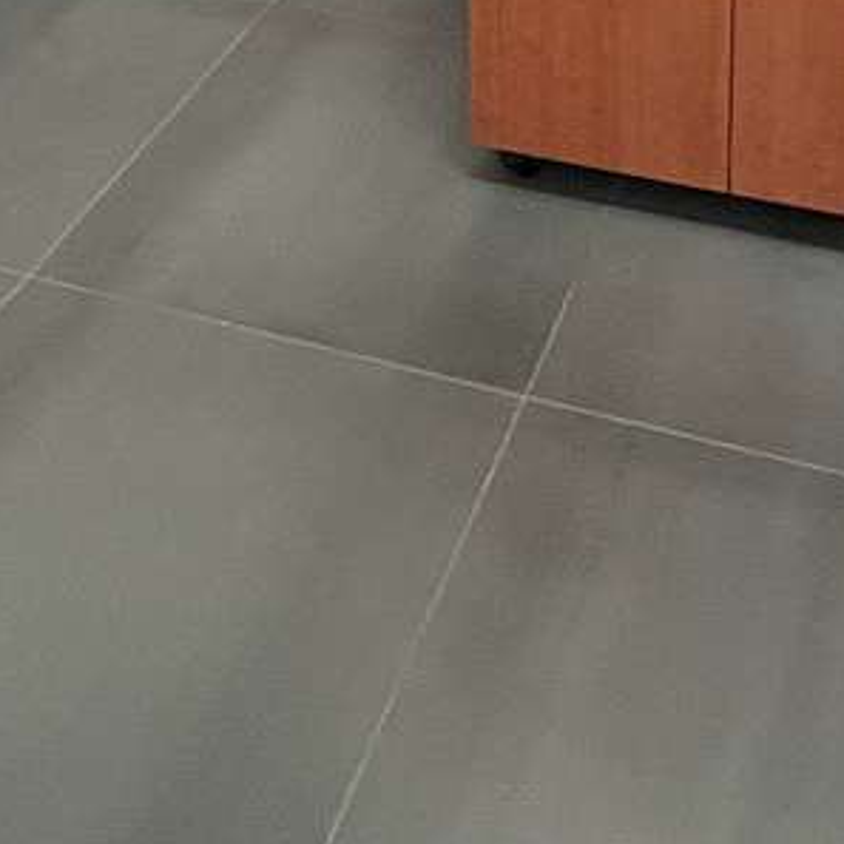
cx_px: 602
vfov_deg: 21.3
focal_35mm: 58
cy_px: -621
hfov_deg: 29.2
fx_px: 1600
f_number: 1.8
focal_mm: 1.57
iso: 250
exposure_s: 1/100
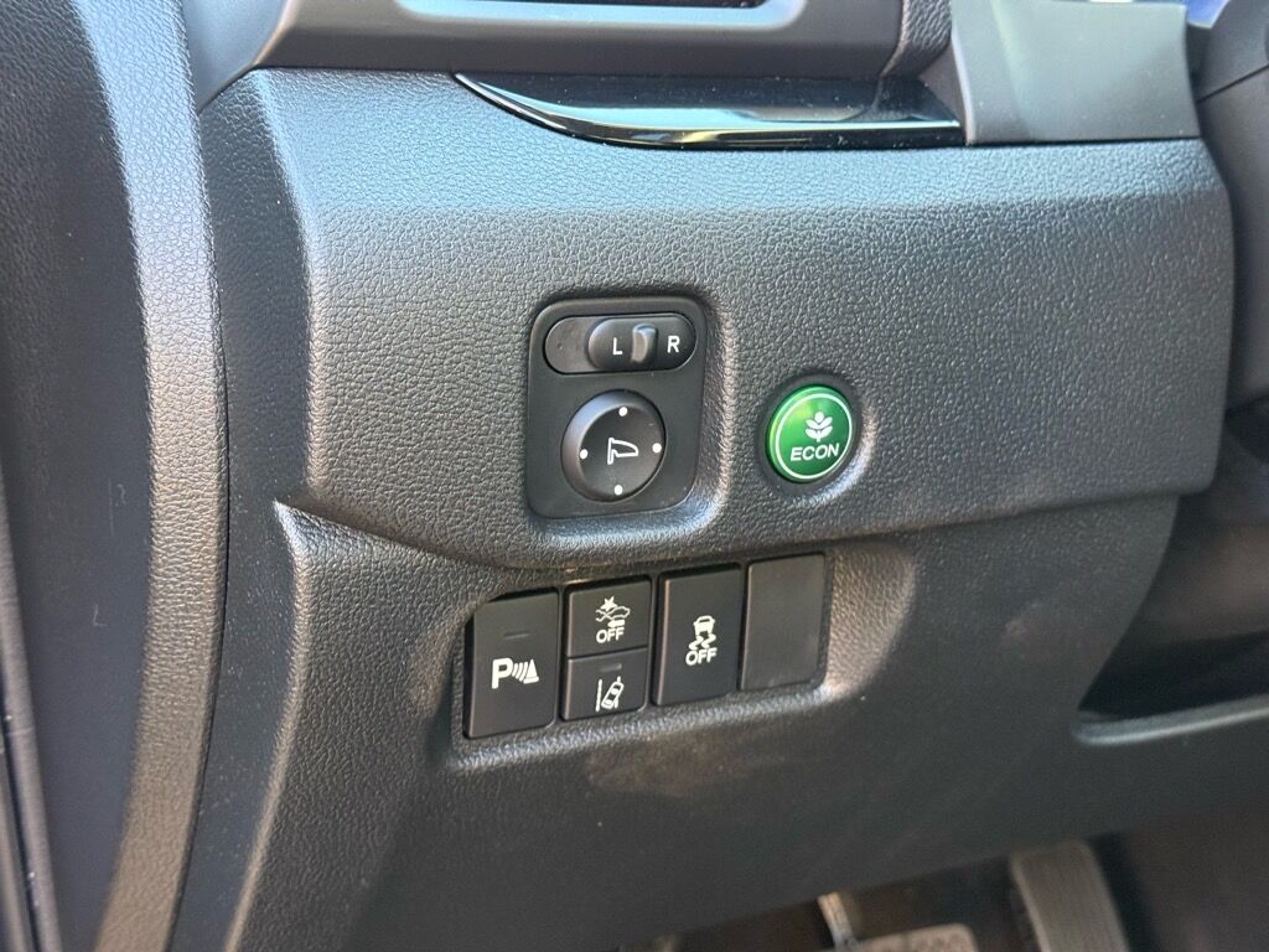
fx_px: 1760
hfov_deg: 39.7
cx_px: 634
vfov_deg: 30.3
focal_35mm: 48
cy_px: 476
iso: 250
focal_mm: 6.76
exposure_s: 1/52
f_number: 1.78
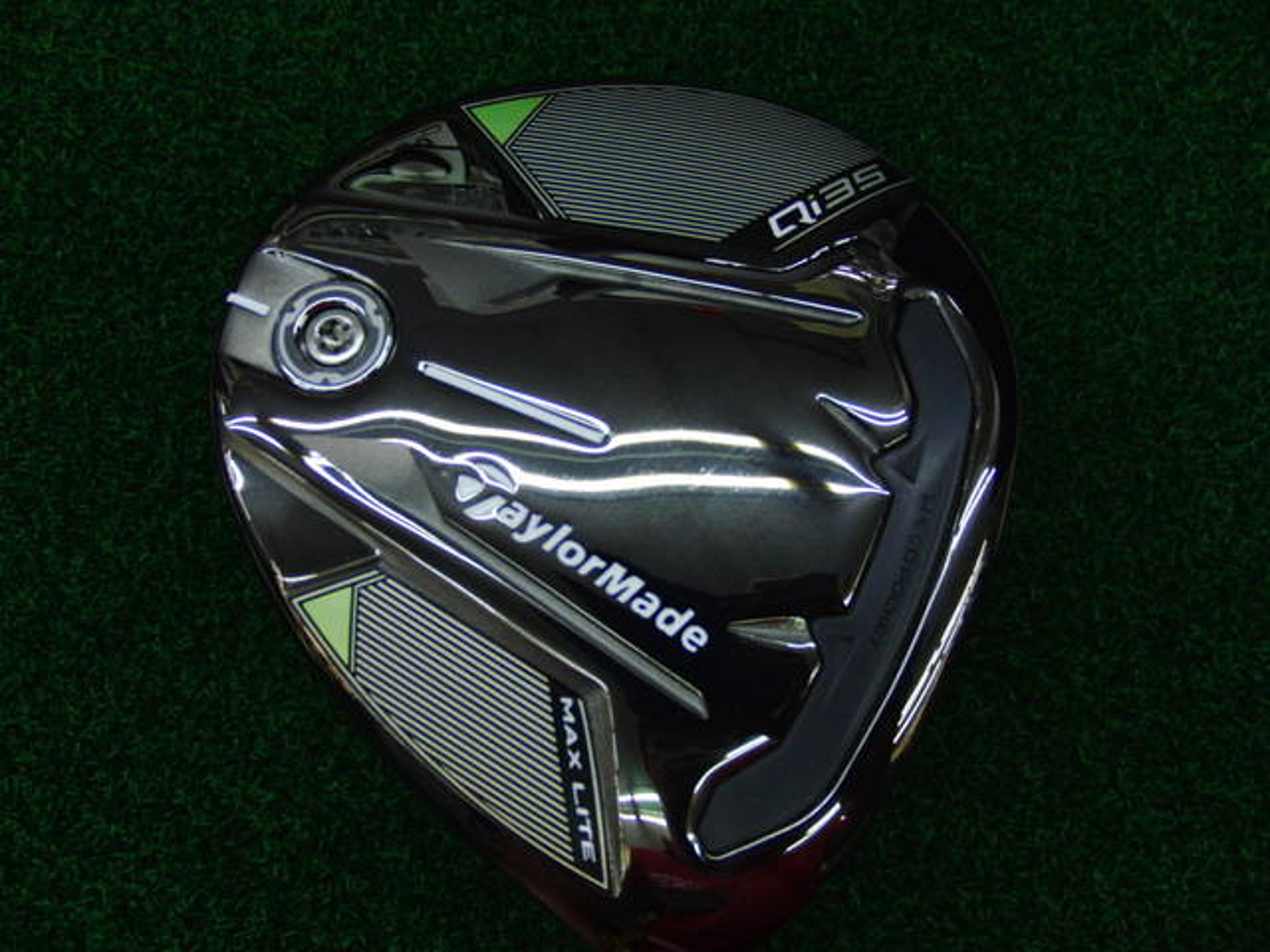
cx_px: 635
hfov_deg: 50.1
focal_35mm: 37
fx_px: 1357
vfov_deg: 38.7
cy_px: 476
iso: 160
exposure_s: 1/80
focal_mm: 6.42
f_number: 3.6
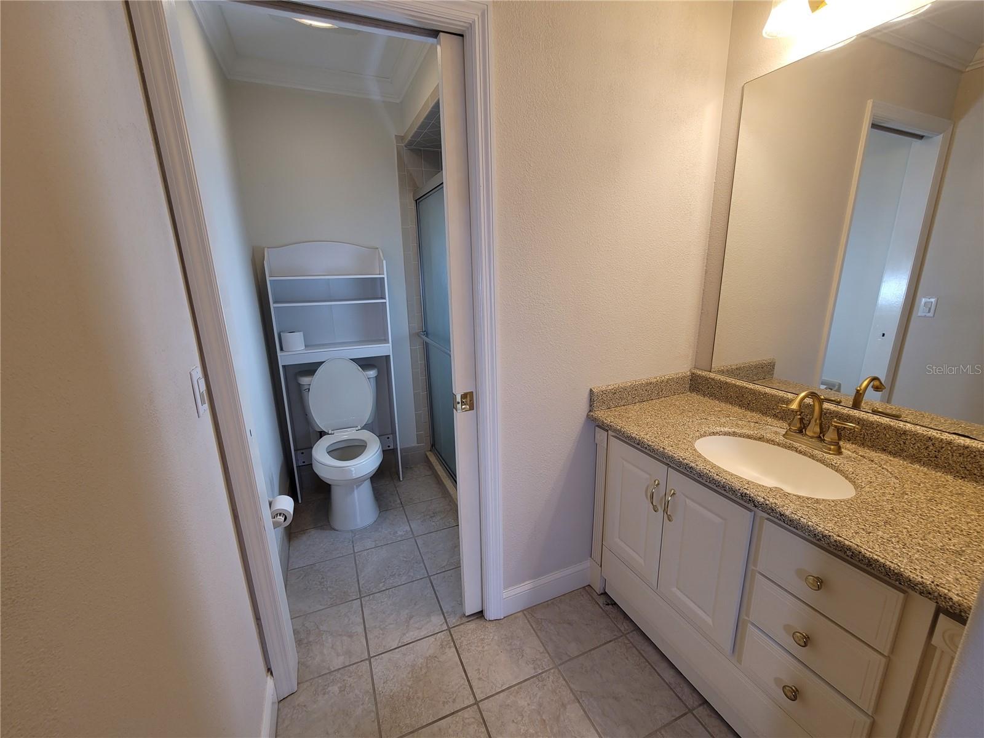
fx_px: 370
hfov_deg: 106.2
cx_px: 492
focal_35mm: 13
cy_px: 369
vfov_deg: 89.9
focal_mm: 2.2
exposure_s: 1/60
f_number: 2.2
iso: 64
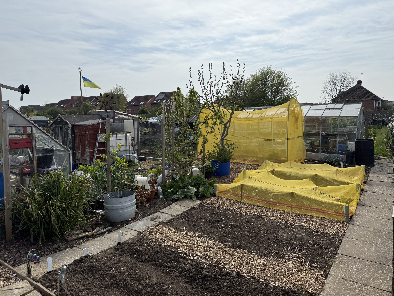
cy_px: 148
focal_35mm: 24
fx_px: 273
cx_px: 197
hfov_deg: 71.6
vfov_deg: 56.8
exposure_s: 1/7353
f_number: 1.78
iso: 80
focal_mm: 6.76
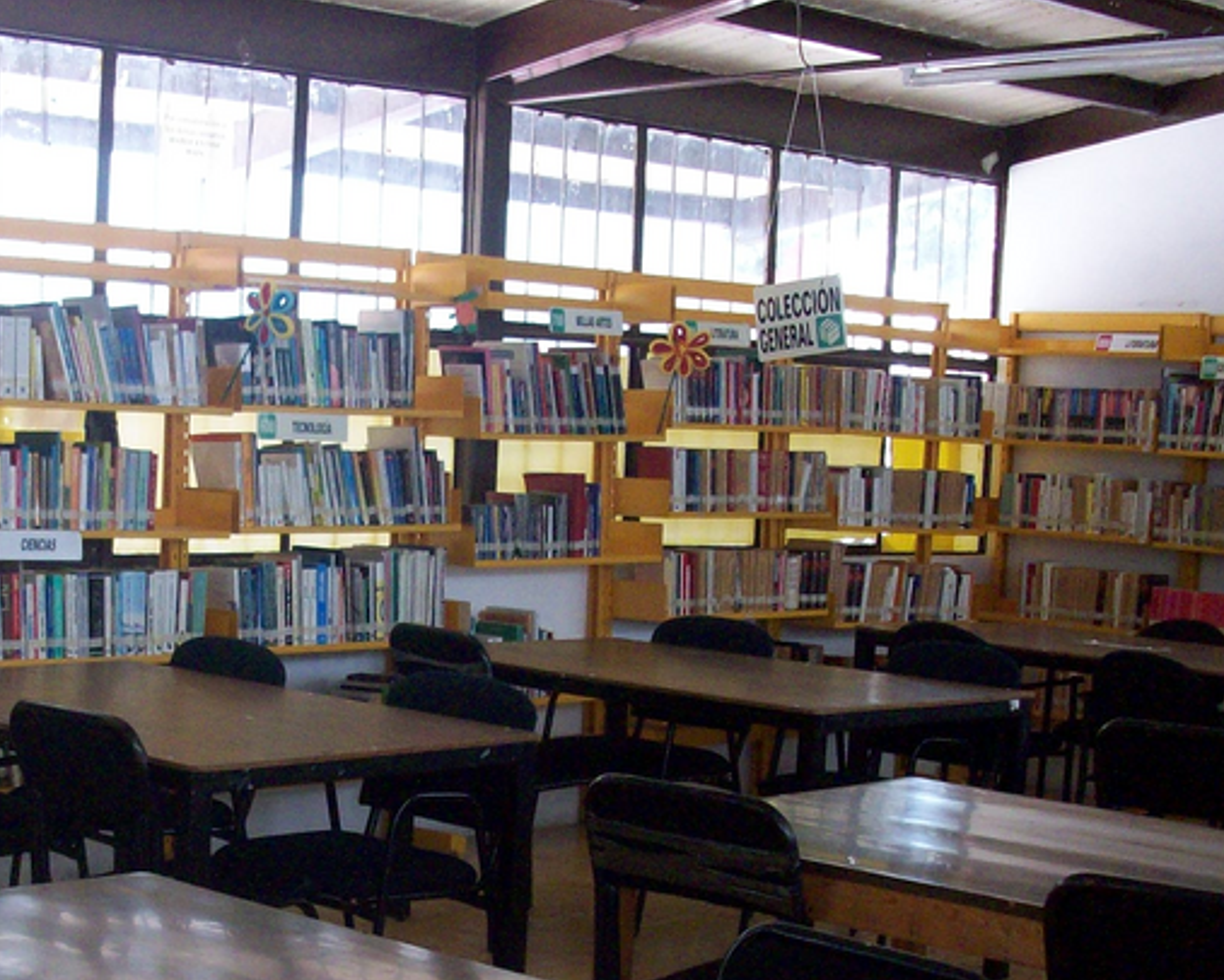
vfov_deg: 22.7
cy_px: 647
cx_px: 389
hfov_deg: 28.1
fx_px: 2428
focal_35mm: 67
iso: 160
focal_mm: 5.7
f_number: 2.8
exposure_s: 1/60
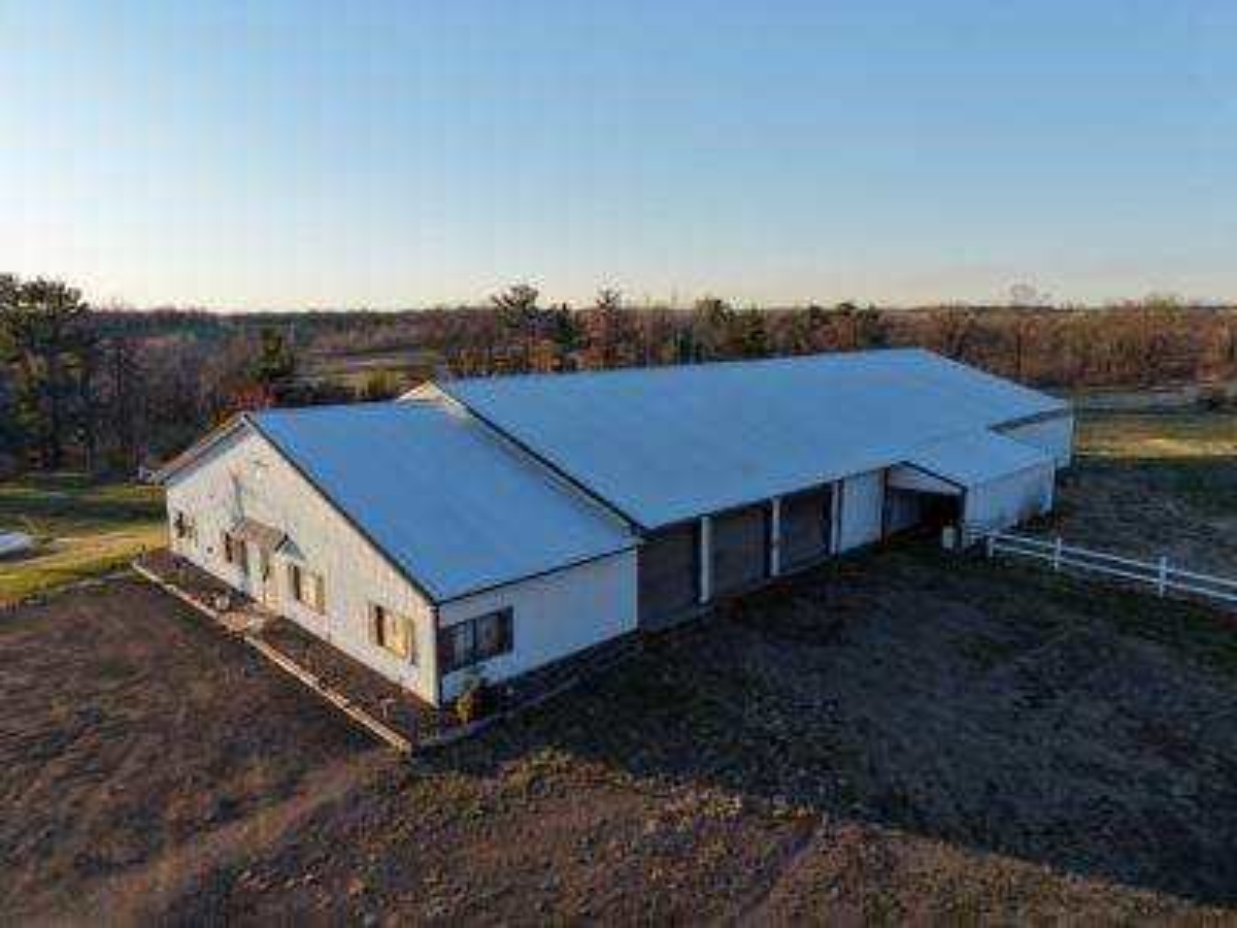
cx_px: 618
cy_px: 464
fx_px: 858
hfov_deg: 71.6
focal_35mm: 24
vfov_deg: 56.8
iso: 100
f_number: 1.8
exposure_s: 1/725
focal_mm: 8.67
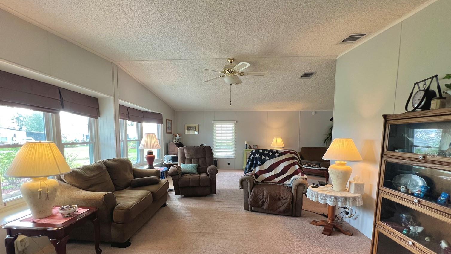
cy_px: 154
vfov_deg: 69.7
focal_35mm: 15
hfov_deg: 102.9
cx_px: 215
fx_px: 179
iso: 200
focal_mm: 1.57
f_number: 1.8
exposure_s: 1/60
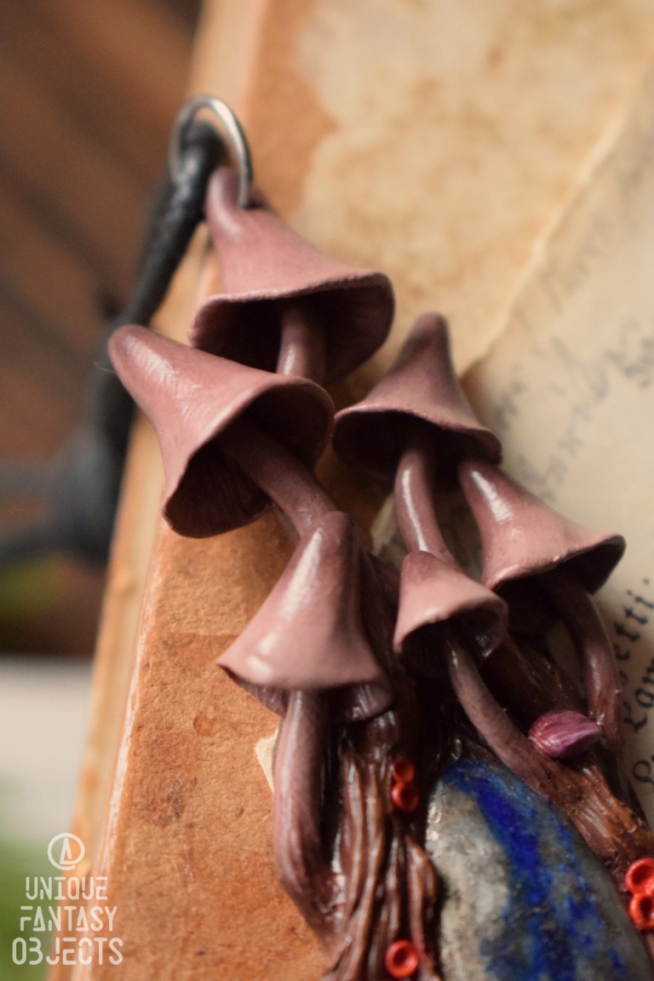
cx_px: 327
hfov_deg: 16.6
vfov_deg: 24.6
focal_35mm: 82
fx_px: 2248
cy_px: 490
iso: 6400
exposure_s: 1/25
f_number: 5.6
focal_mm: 55
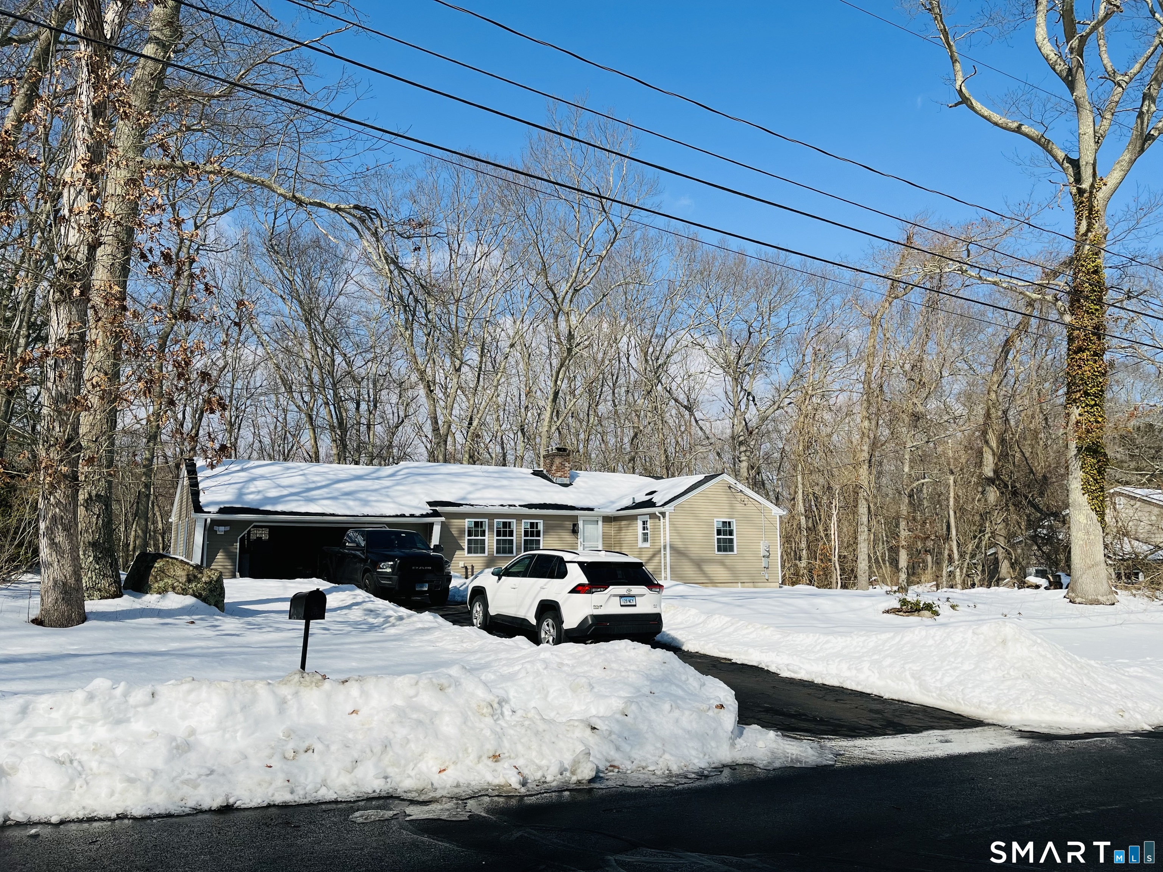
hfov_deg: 67.3
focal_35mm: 26
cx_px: 582
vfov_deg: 53.1
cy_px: 436
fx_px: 874
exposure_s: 1/6897
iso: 50
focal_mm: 5.1
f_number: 1.6
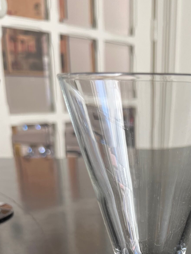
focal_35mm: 45
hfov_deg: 31.1
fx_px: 331
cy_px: 211
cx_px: 161
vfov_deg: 40.0
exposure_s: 1/106
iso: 125
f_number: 1.6
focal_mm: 5.1
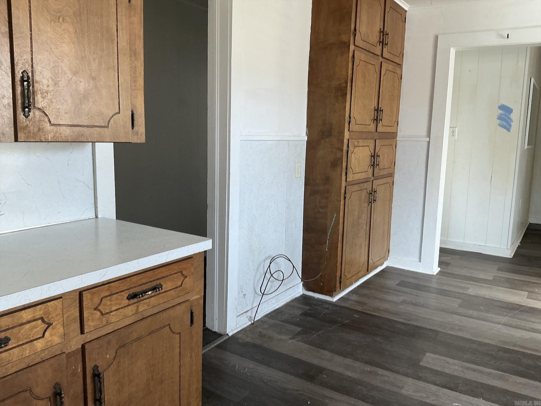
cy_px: 203
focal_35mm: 28
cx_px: 270
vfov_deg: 49.7
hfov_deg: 63.4
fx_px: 438
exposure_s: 1/60
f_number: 1.8
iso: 80
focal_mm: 3
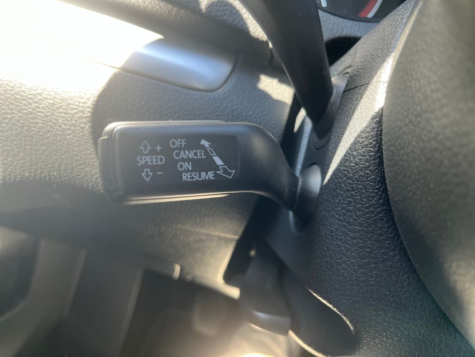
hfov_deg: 67.3
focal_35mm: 26
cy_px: 178
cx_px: 238
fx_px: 357
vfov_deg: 53.1
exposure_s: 1/104
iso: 125
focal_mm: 5.1
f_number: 1.6
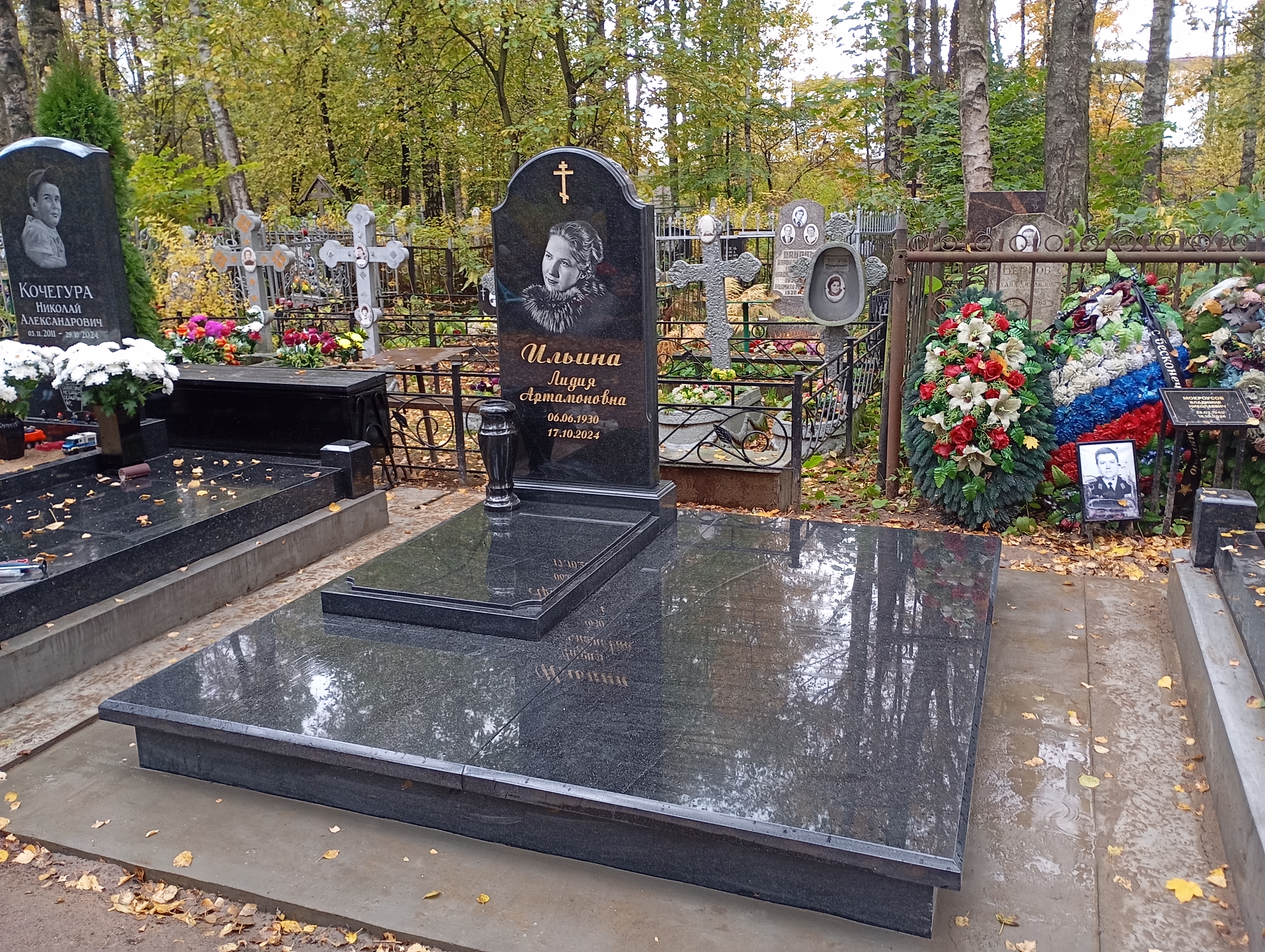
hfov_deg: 63.4
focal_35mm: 28
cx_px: 632
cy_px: 476
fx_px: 1025
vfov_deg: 49.9
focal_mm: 4.27
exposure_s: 1/50
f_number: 1.8
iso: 404
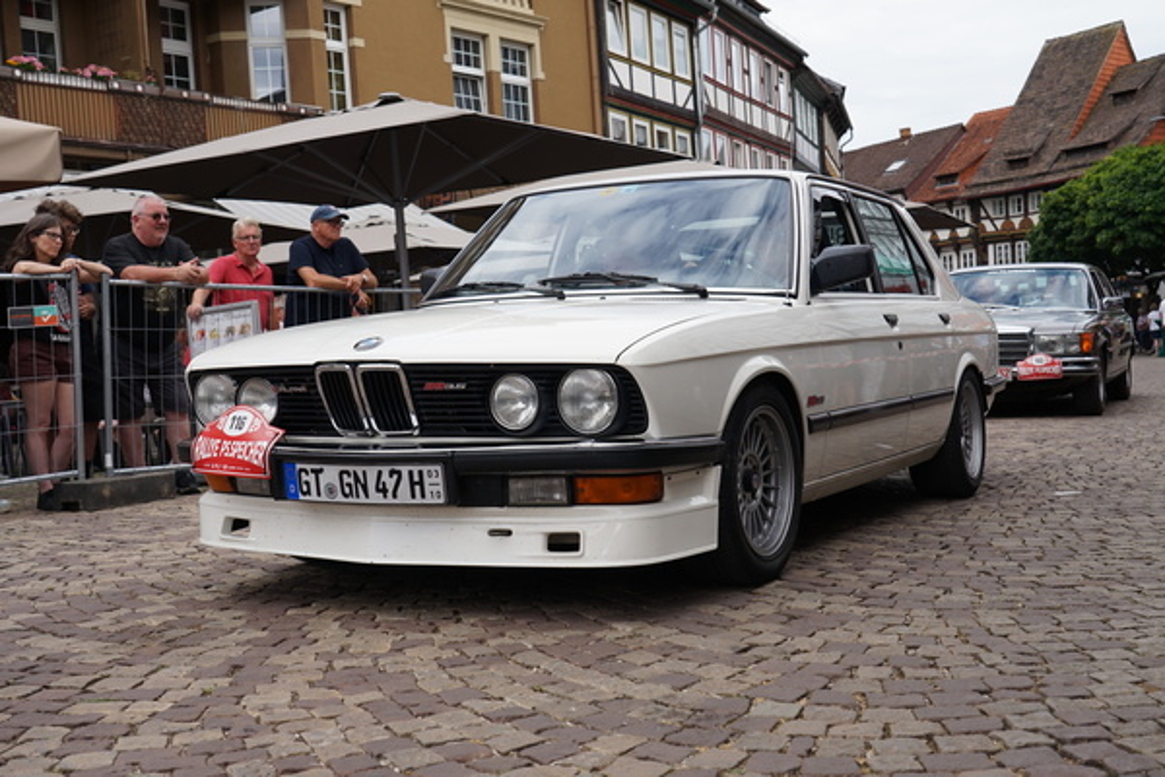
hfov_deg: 46.4
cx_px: 582
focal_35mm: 42
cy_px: 388
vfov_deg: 31.9
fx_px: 1359
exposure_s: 1/200
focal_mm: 42
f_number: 5.6
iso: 100
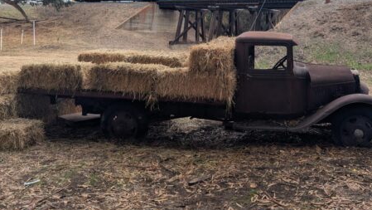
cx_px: 220
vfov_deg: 32.2
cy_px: 24
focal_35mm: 35
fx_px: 345
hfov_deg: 56.2
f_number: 1.68
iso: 20
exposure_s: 1/782
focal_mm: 6.9
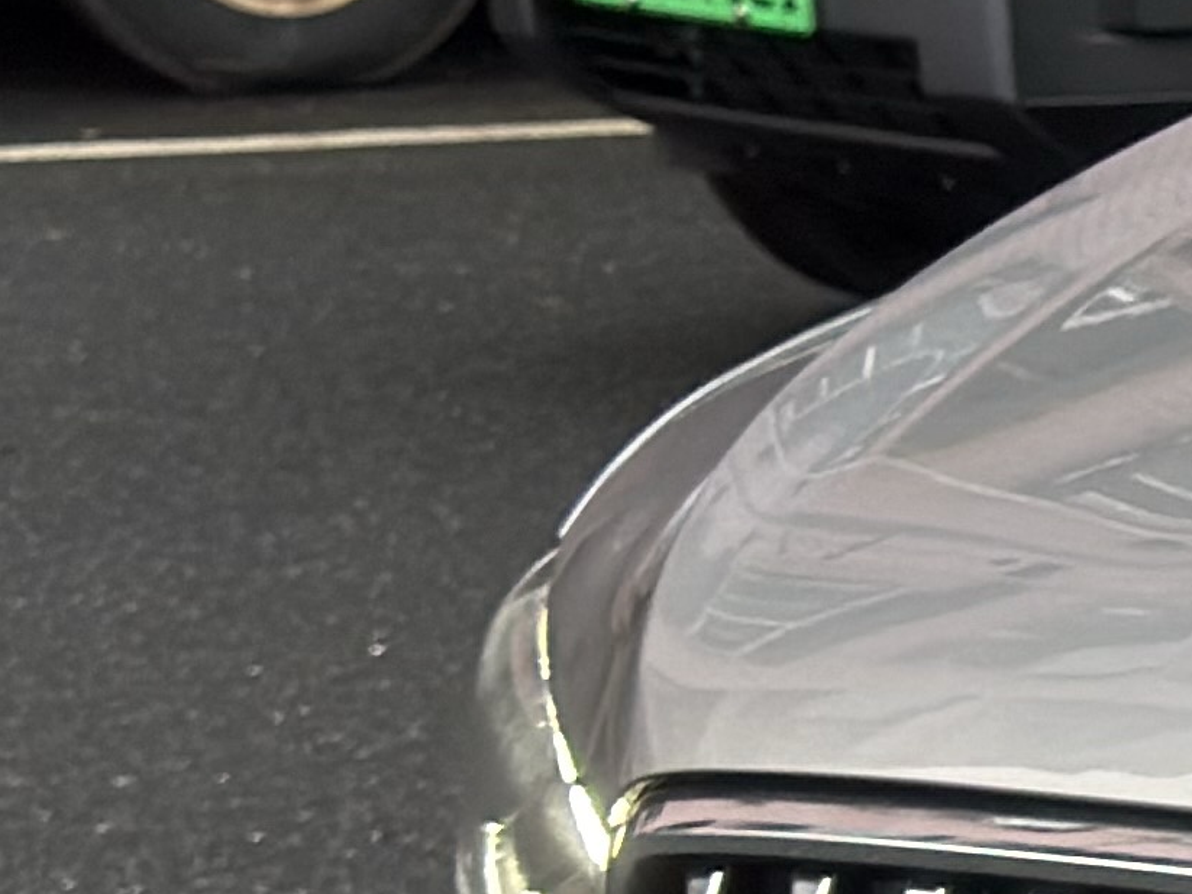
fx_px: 8366
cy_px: 700
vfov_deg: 6.1
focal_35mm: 243
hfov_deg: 7.6
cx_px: 2766
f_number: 1.78
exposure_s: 1/62
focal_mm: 6.76
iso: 80
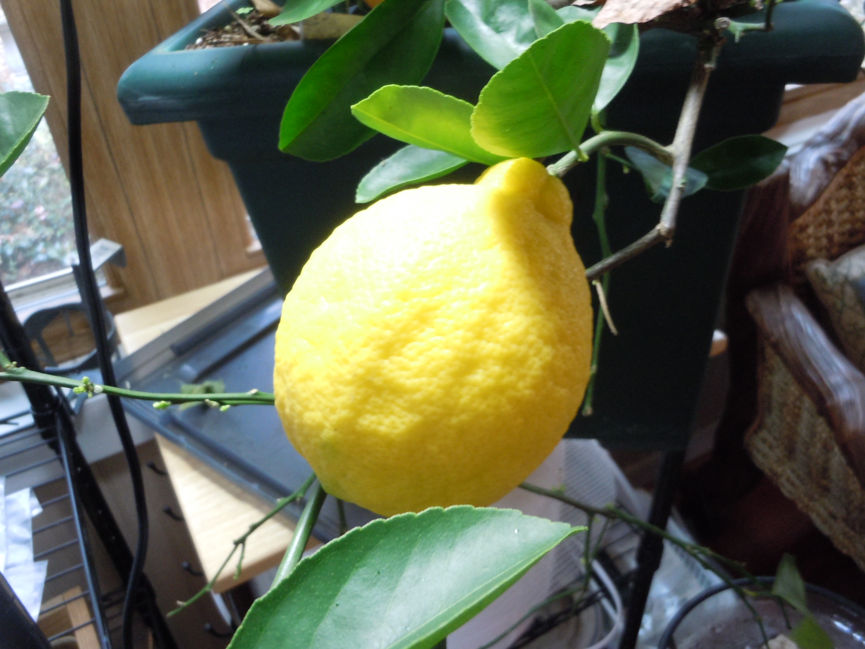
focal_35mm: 28
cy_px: 324
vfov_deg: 49.7
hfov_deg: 63.4
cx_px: 432
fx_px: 700
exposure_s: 1/13
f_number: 3.7
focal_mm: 5
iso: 400
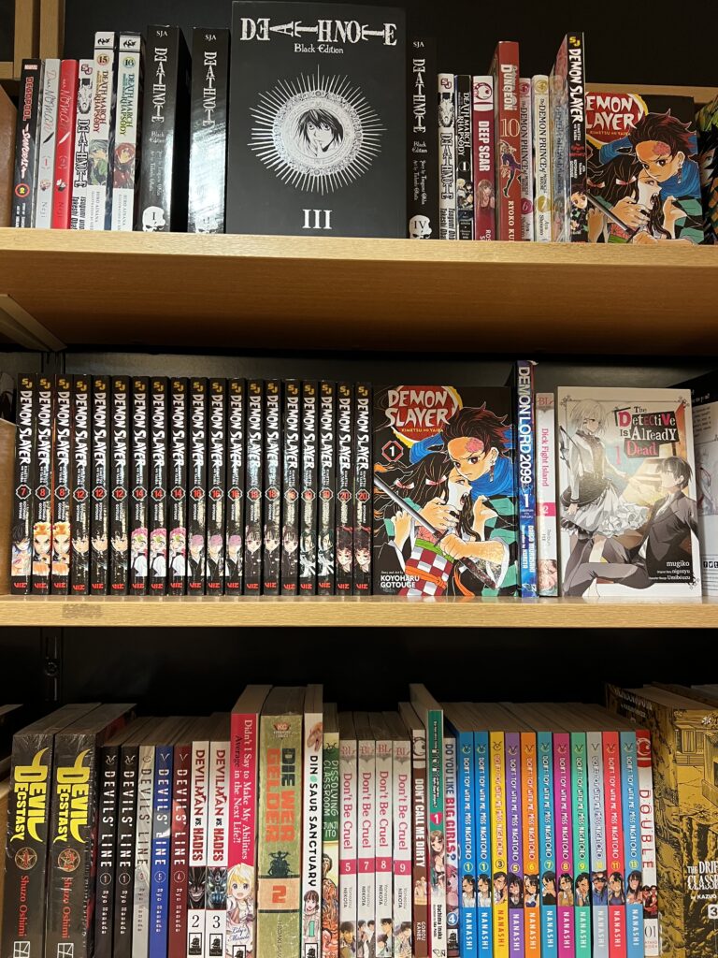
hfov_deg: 53.1
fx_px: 719
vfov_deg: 67.3
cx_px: 359
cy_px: 479
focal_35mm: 26
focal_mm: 5.7
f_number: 1.5
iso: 250
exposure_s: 1/50
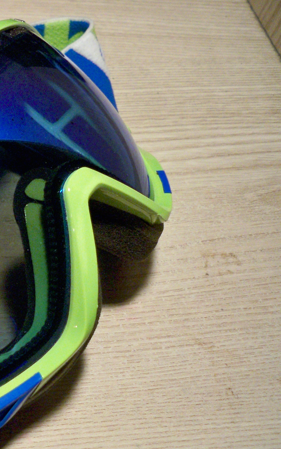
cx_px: -109
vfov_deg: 31.4
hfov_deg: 18.3
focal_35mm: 65
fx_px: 797
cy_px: 284
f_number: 3.1
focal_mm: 6.3
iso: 250
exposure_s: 1/60
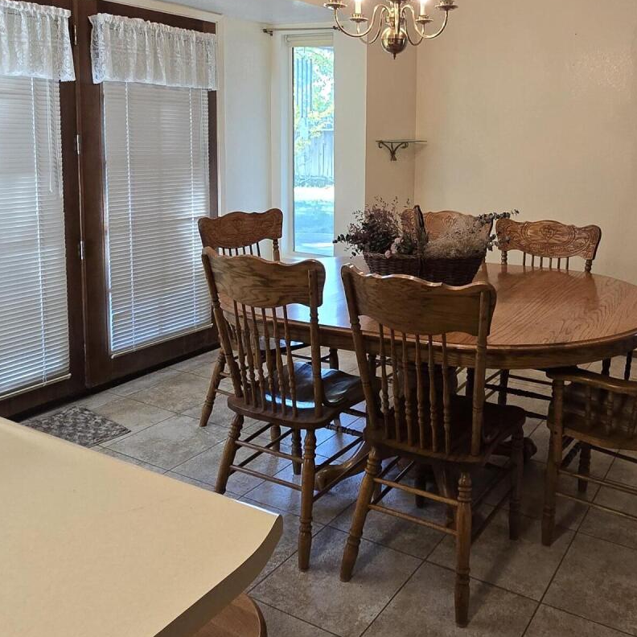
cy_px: 201
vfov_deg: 54.2
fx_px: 604
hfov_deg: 53.7
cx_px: 458
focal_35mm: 29
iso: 200
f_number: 2.2
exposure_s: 1/60
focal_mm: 2.2
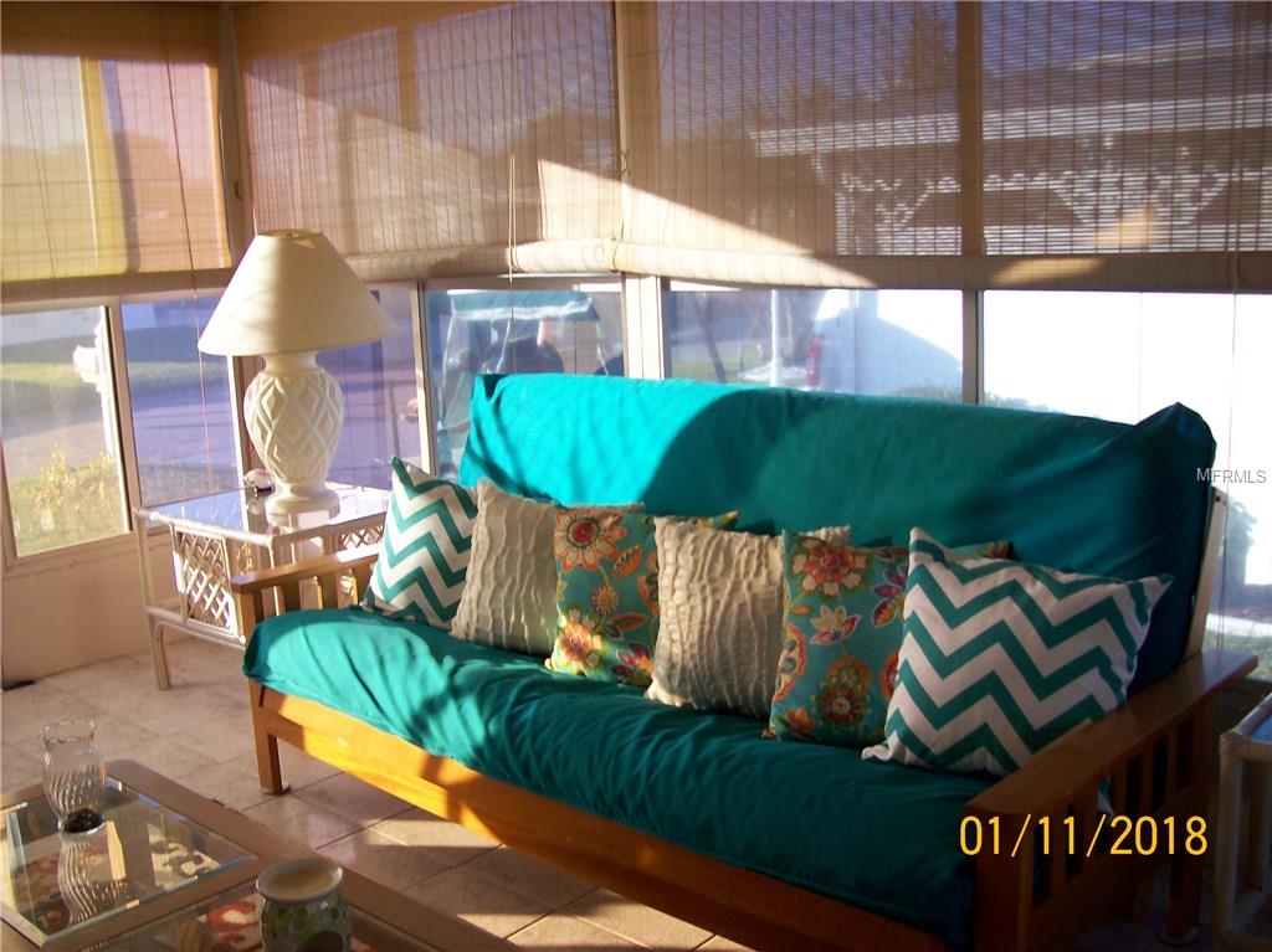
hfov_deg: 51.4
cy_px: 476
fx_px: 1322
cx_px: 636
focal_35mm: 36
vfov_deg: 39.6
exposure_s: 1/74.2
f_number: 2.7
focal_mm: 6
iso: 80
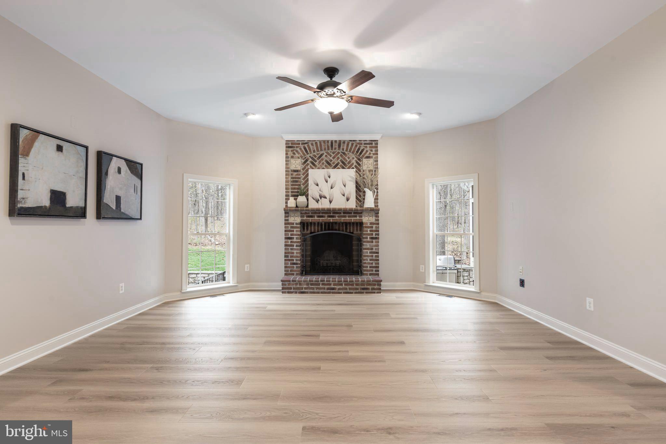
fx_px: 314
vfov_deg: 70.4
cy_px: 222
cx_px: 333
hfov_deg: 93.3
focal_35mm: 17
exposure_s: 2.5
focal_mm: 17
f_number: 9
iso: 400
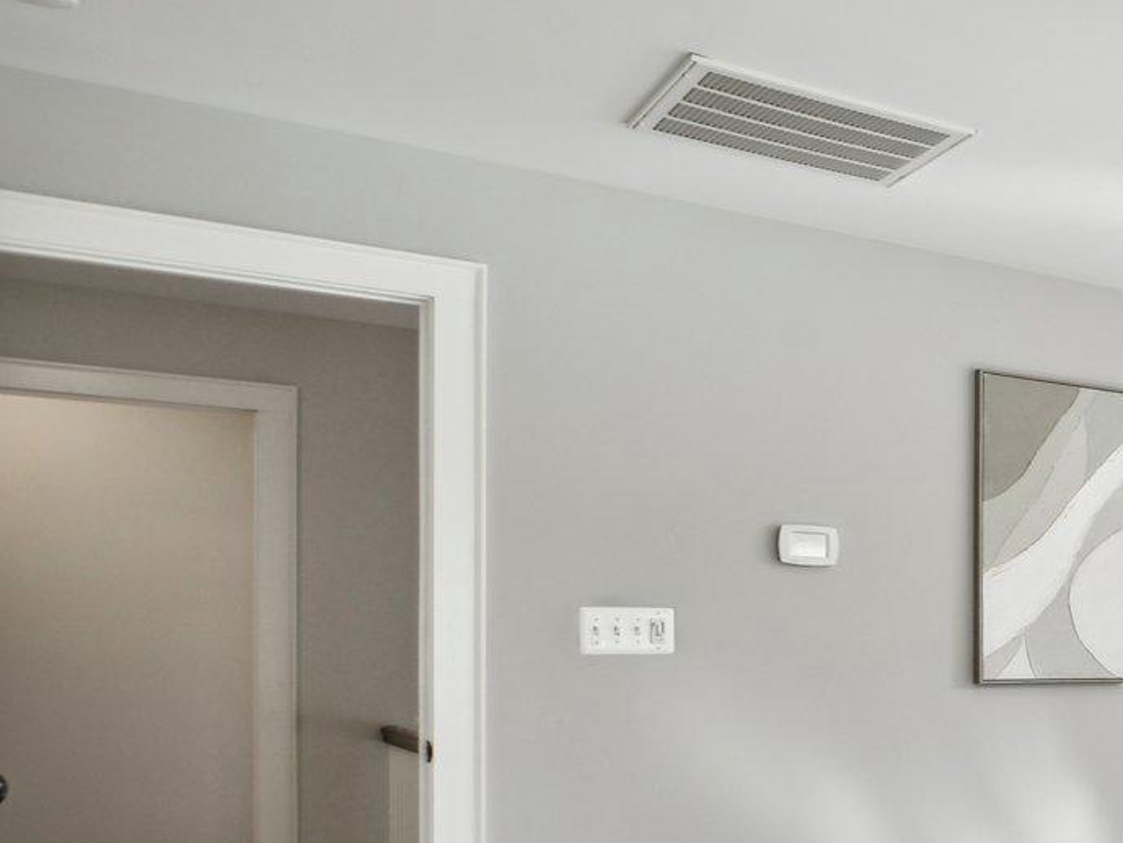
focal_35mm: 40
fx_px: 1298
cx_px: 1643
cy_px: 711
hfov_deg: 29.9
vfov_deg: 34.5
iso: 400
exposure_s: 1/40
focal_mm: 14
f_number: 8
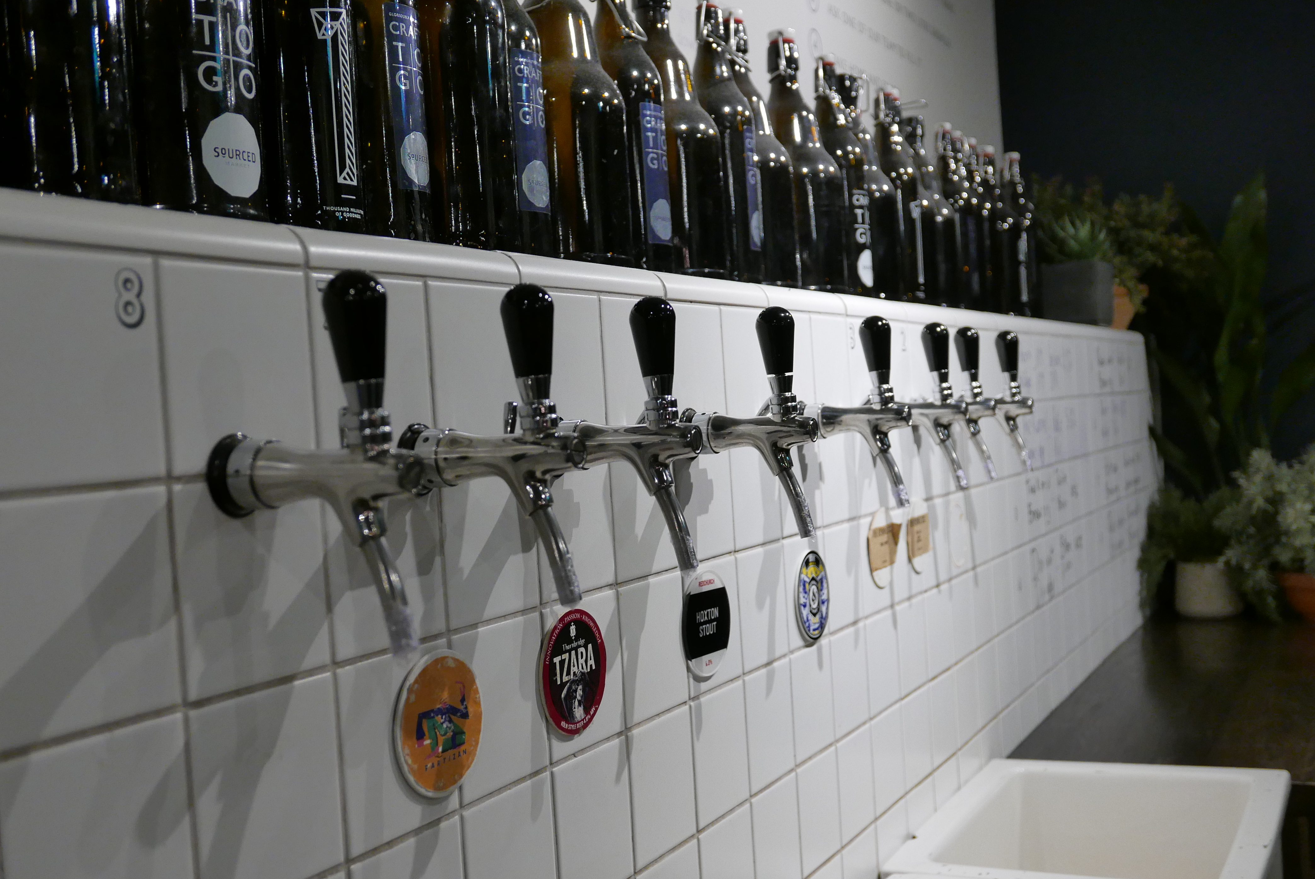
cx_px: 674
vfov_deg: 32.7
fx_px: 1499
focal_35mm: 41
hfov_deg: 47.4
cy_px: 440
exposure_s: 1/125
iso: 800
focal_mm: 17.9
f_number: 2.8
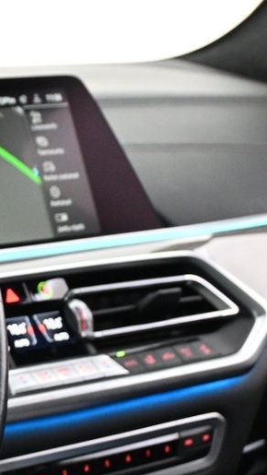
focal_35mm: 136
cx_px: -345
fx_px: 1708
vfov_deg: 15.8
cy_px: 255
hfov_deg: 8.3
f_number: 4.5
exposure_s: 1/15
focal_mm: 27.5
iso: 1600
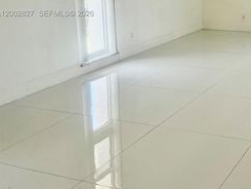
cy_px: 14
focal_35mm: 53
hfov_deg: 33.2
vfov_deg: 26.5
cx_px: 250
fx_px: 384
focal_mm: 5.7
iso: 40
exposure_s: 1/172
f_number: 1.5
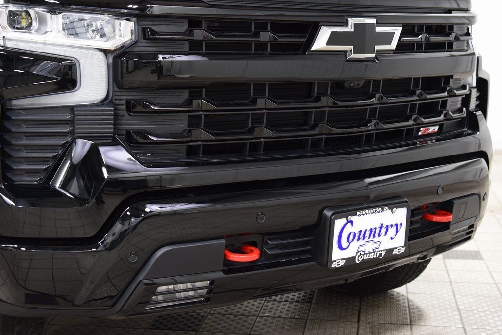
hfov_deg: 35.0
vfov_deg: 23.8
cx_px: 251
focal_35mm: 57
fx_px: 795
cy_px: 168
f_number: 3.2
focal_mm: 38
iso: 1600
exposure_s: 1/60
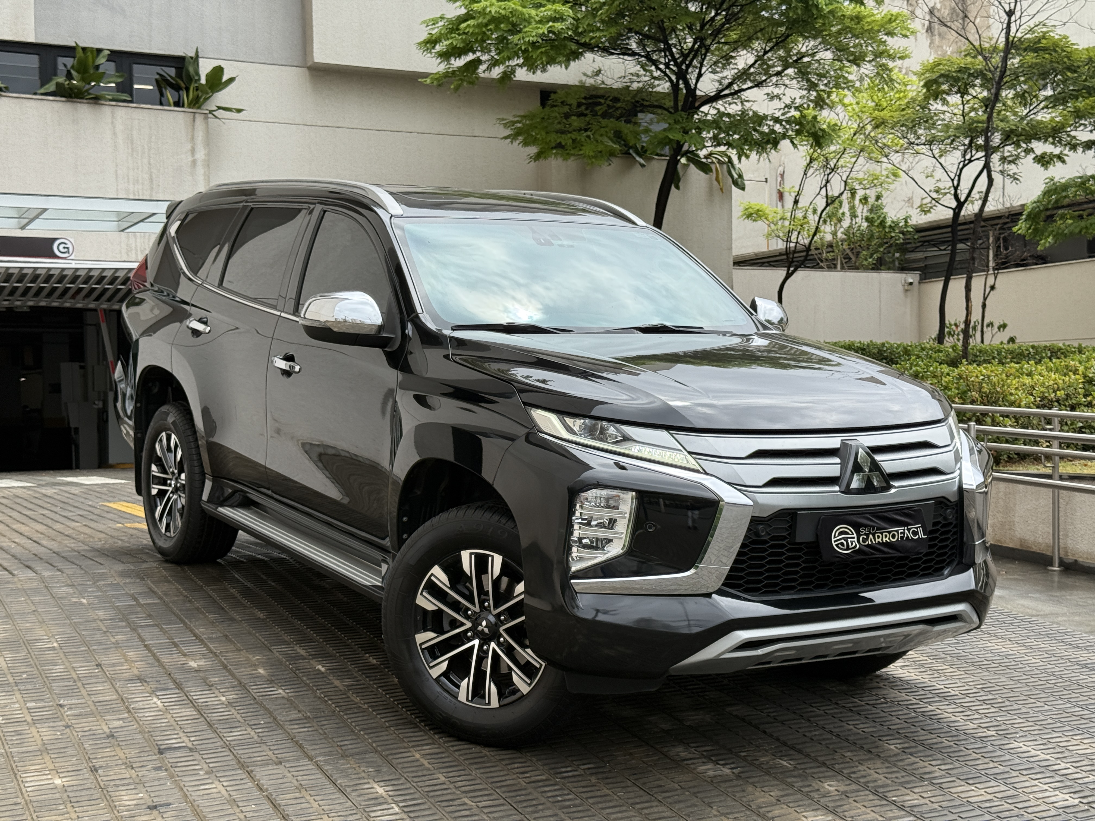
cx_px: 548
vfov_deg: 30.3
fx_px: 1518
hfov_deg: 39.7
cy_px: 410
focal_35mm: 48
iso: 64
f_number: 1.78
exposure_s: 1/1715
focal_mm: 6.76
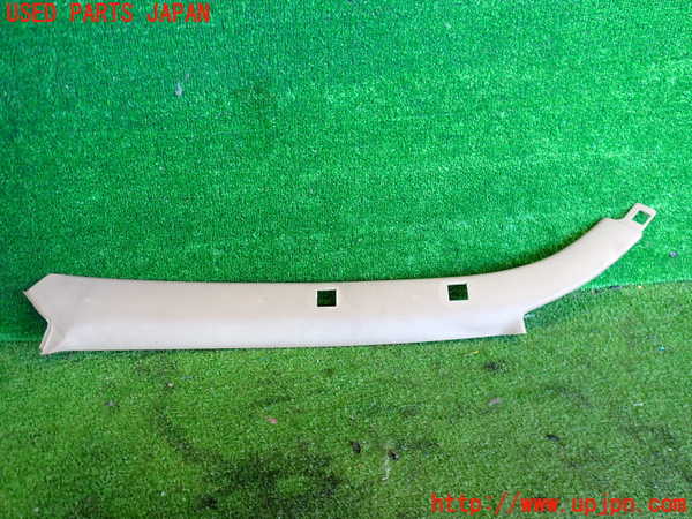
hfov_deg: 60.0
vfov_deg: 46.8
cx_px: 346
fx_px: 600
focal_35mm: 30
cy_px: 260
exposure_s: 1/40
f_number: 2.3
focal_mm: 5.4
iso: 200
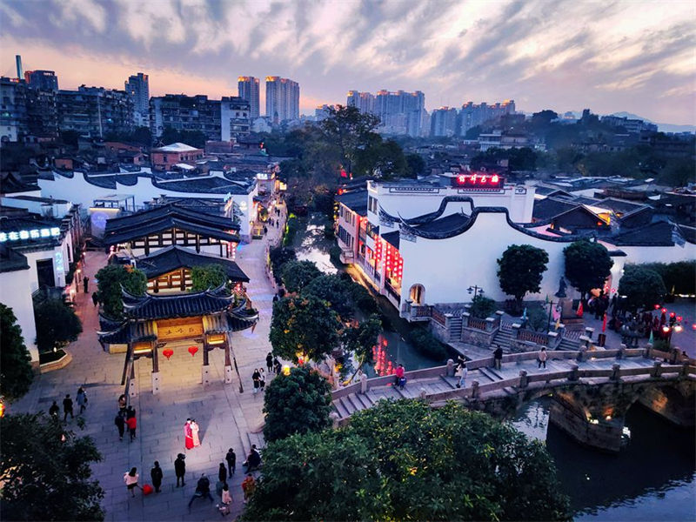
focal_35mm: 23
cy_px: 261
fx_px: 462
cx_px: 348
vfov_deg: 58.9
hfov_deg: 73.9
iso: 295
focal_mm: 3.97
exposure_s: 1/25
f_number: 1.7
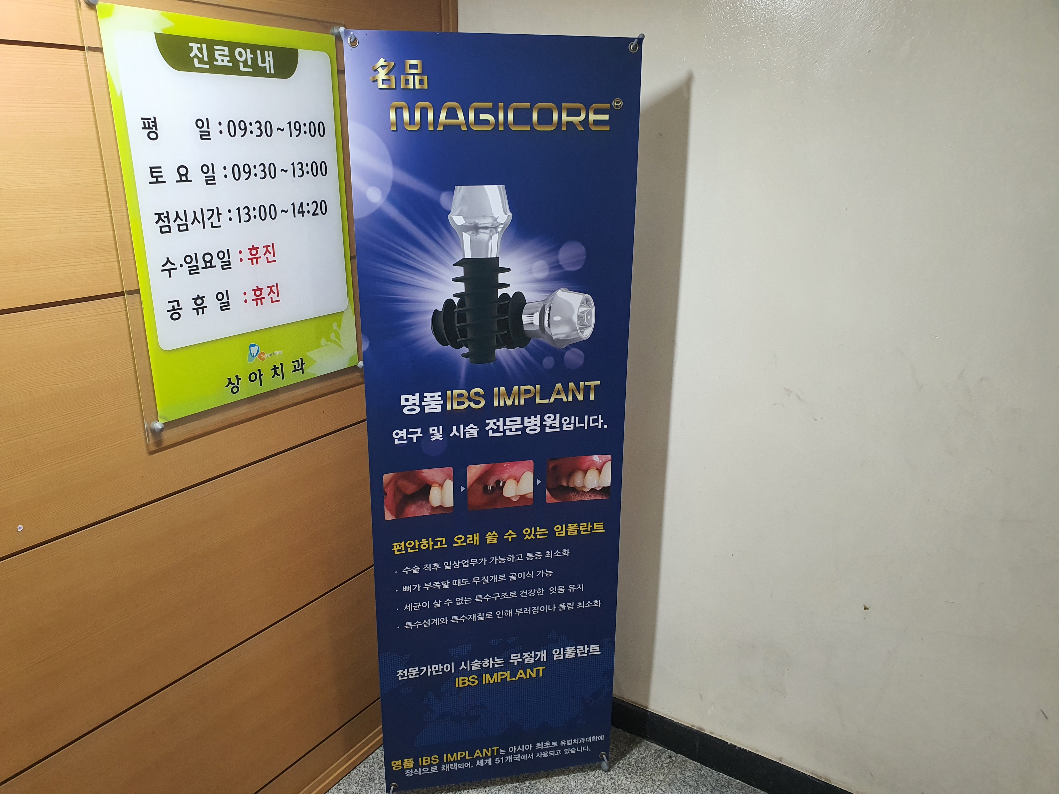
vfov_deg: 53.1
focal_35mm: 26
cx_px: 530
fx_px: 795
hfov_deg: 67.3
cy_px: 397
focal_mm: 4.3
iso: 250
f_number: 2.4
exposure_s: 1/60
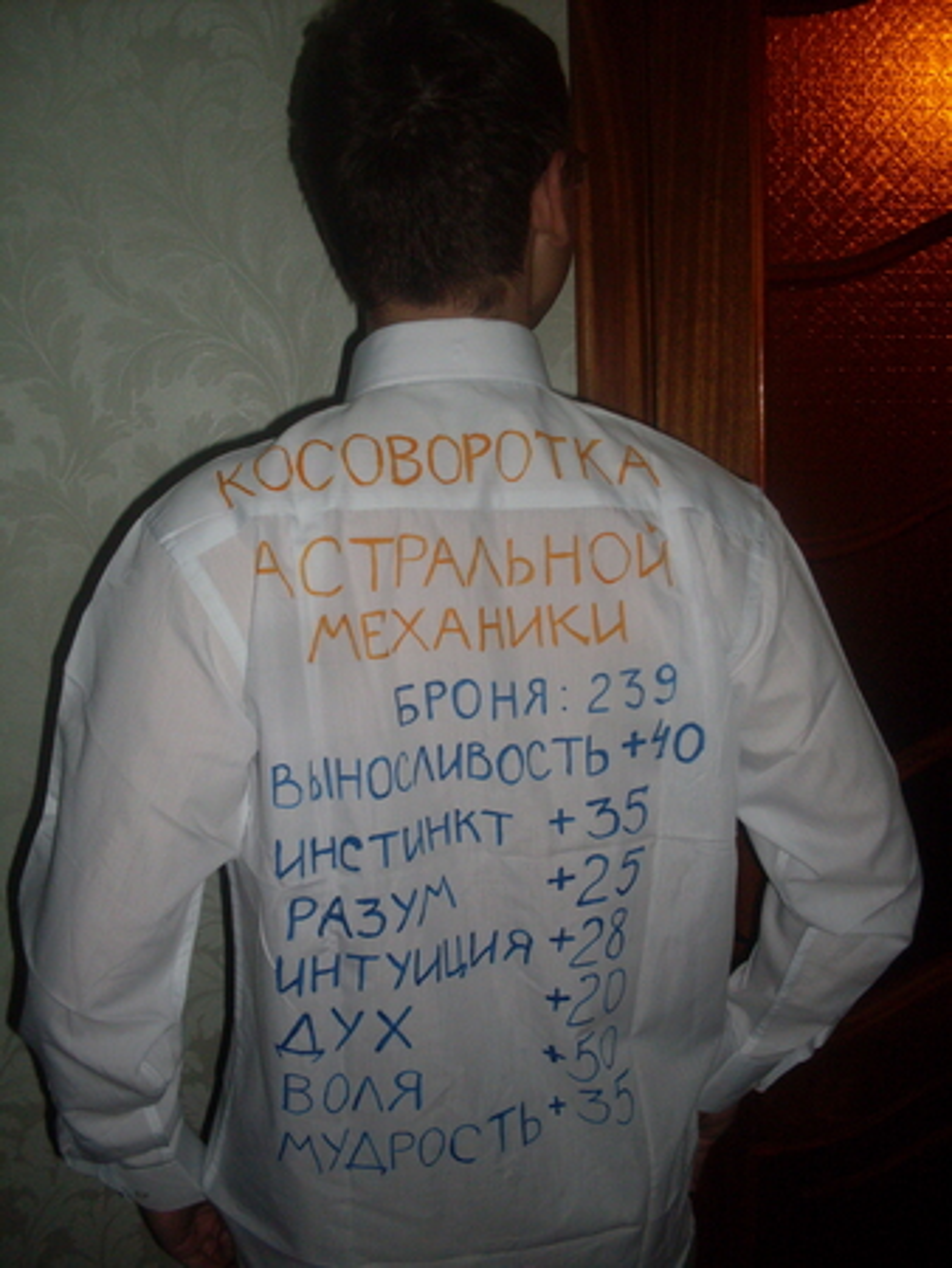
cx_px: 476
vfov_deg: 49.0
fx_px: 1392
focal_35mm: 38
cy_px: 634
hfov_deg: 37.8
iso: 100
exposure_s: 1/45
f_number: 2.8
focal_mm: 6.3
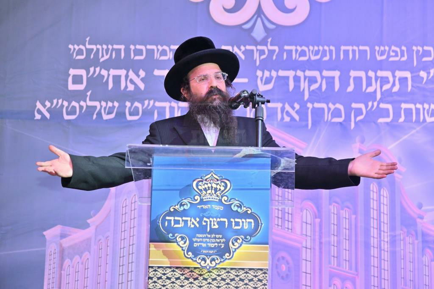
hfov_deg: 17.1
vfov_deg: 11.4
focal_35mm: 120
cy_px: 144
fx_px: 1447
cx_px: 217
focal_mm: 120
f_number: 4
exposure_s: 1/200
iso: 1000
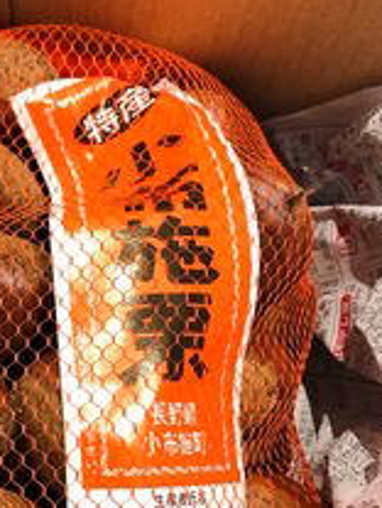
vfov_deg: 35.3
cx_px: 61
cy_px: 324
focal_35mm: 54
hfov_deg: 26.5
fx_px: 792
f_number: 1.8
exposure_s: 1/15
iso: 40
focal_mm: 3.99
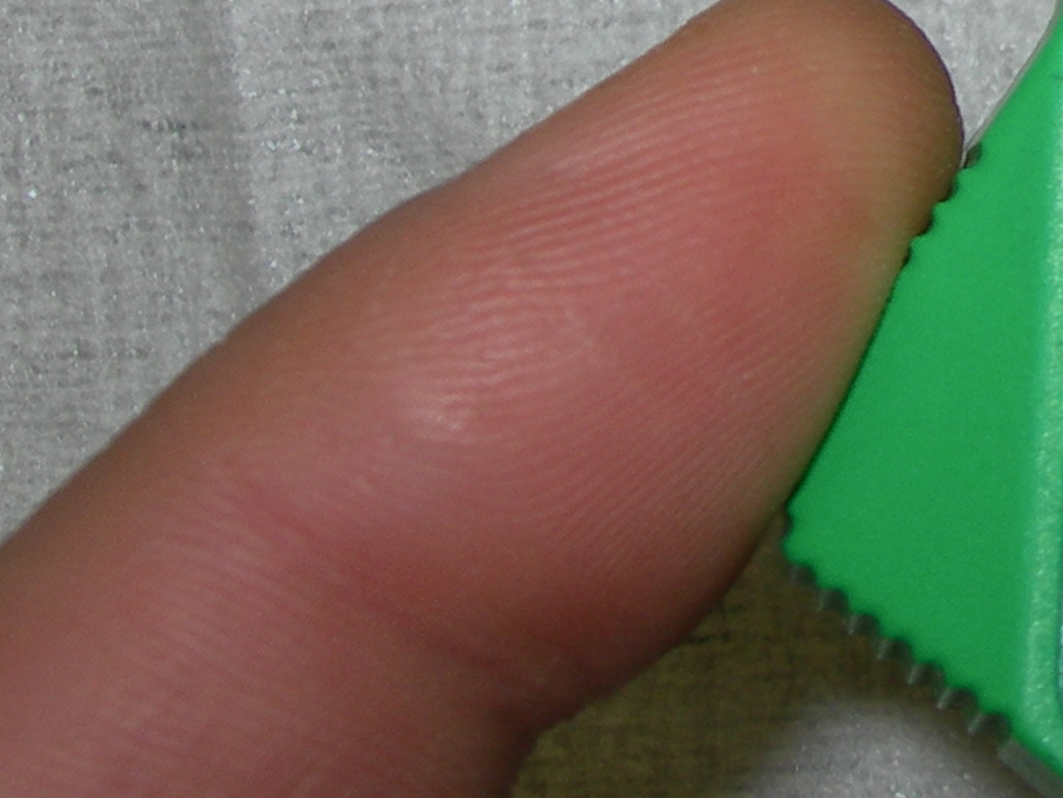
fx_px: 4453
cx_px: 1857
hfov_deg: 12.5
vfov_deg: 9.8
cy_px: -567
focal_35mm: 145
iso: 50
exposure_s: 1/60.1
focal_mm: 7.8
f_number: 4.8
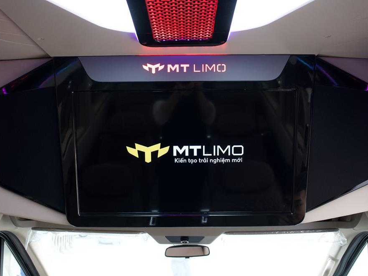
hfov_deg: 50.1
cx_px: 182
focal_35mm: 37
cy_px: 138
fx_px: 394
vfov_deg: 38.6
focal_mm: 22.7
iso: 1250
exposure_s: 1/100
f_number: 4.5
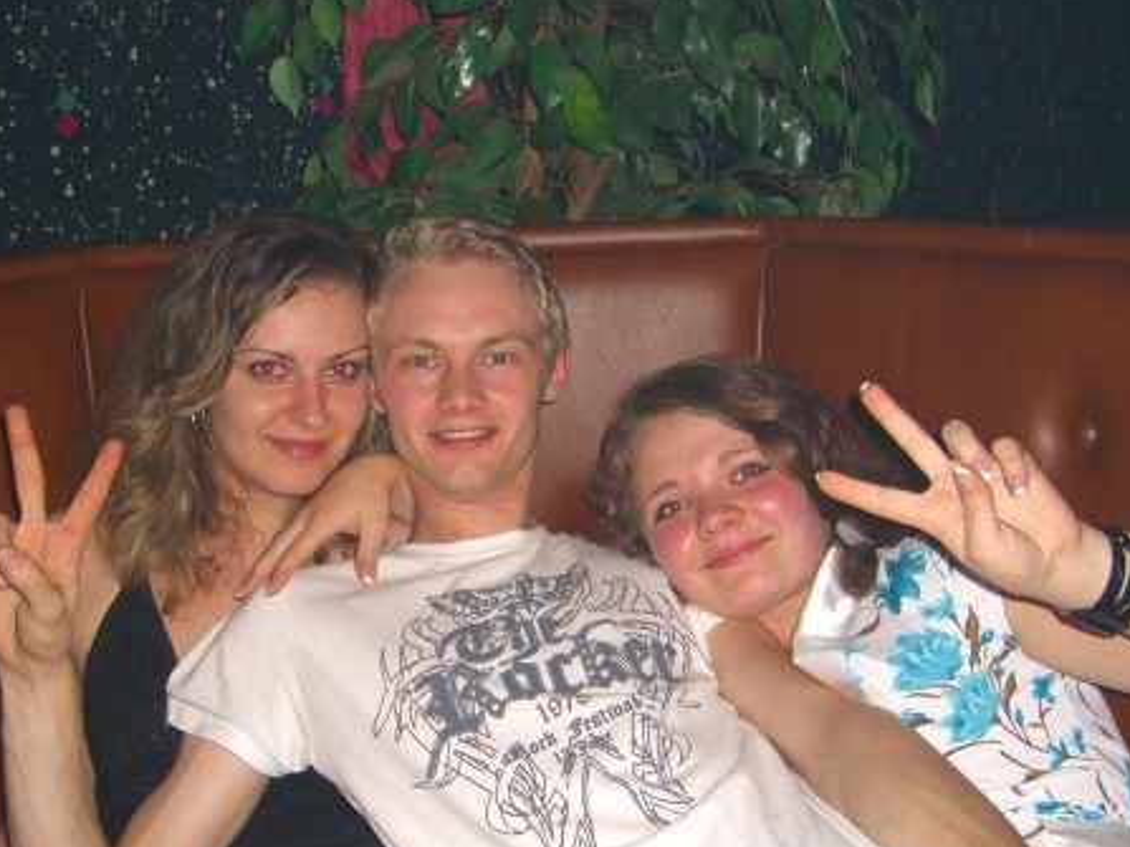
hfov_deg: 37.4
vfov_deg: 28.4
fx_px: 1664
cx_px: 485
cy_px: 554
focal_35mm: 51
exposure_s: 1/60
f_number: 2.8
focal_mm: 7.9
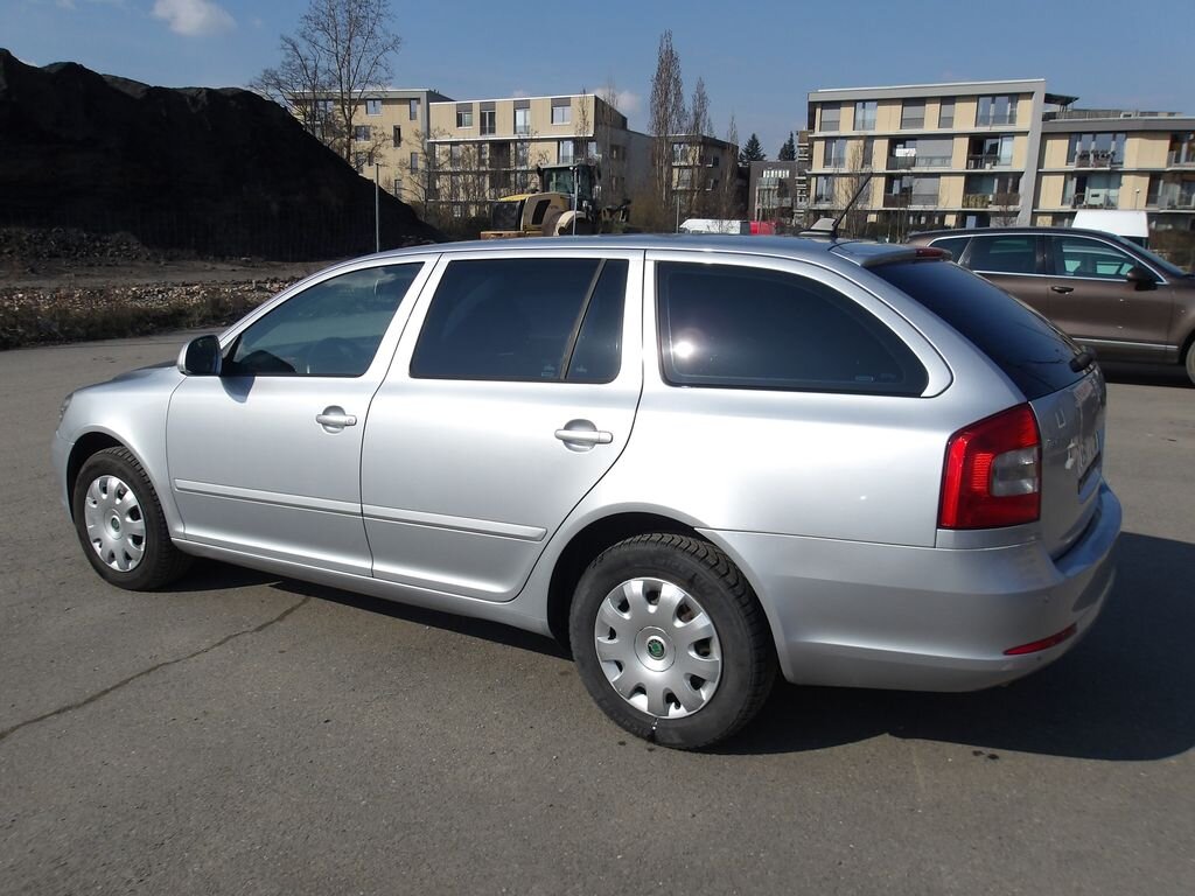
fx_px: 932
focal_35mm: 27
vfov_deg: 51.4
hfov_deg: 65.3
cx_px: 598
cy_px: 448
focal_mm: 4.9
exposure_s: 1/239
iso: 100
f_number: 10.4
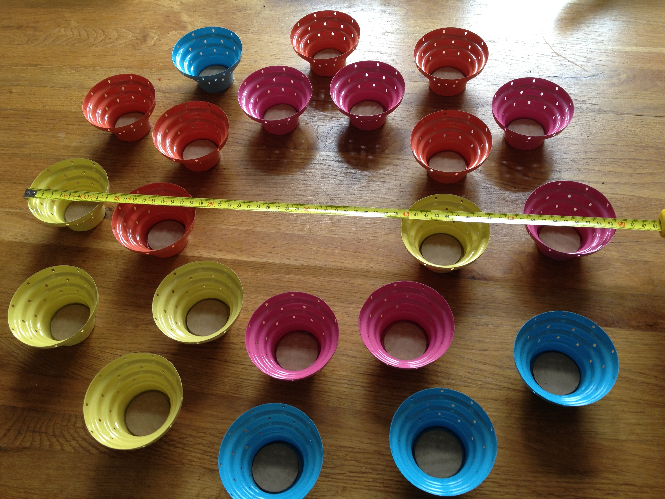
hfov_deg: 52.6
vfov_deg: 40.7
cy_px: 250
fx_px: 672
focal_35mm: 35
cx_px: 332
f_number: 2.4
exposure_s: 1/40
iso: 64
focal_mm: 4.28
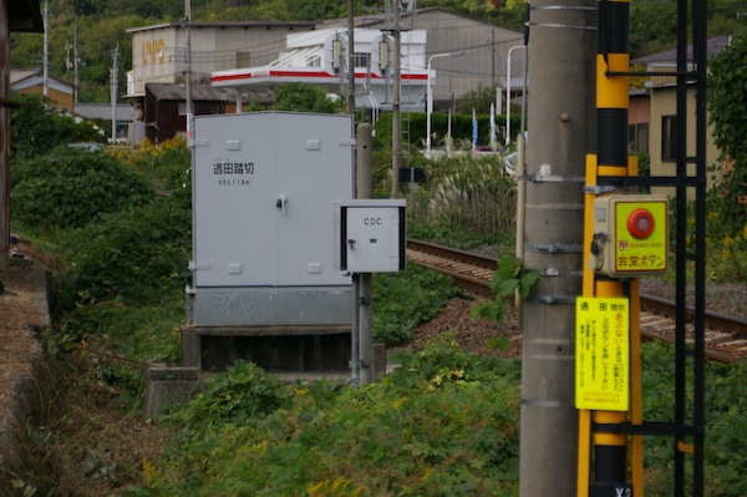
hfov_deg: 13.1
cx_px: 374
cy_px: 248
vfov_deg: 8.7
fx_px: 3265
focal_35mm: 158
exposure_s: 1/1500
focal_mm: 105
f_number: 5.6
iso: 400
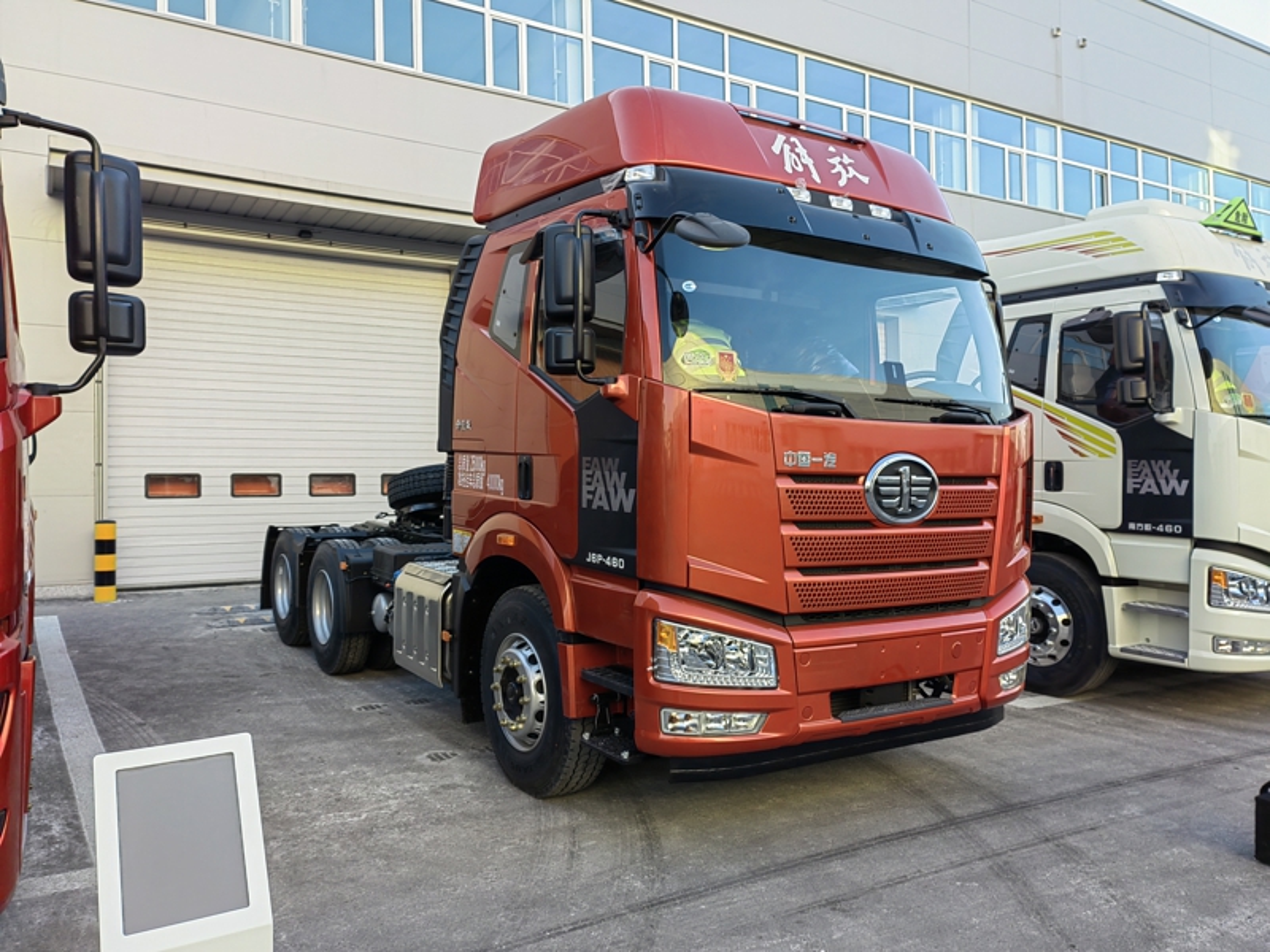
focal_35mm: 27
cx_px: 635
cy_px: 476
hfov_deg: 65.3
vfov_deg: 51.4
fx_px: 991
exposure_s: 1/360
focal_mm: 5.52
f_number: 1.9
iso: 50
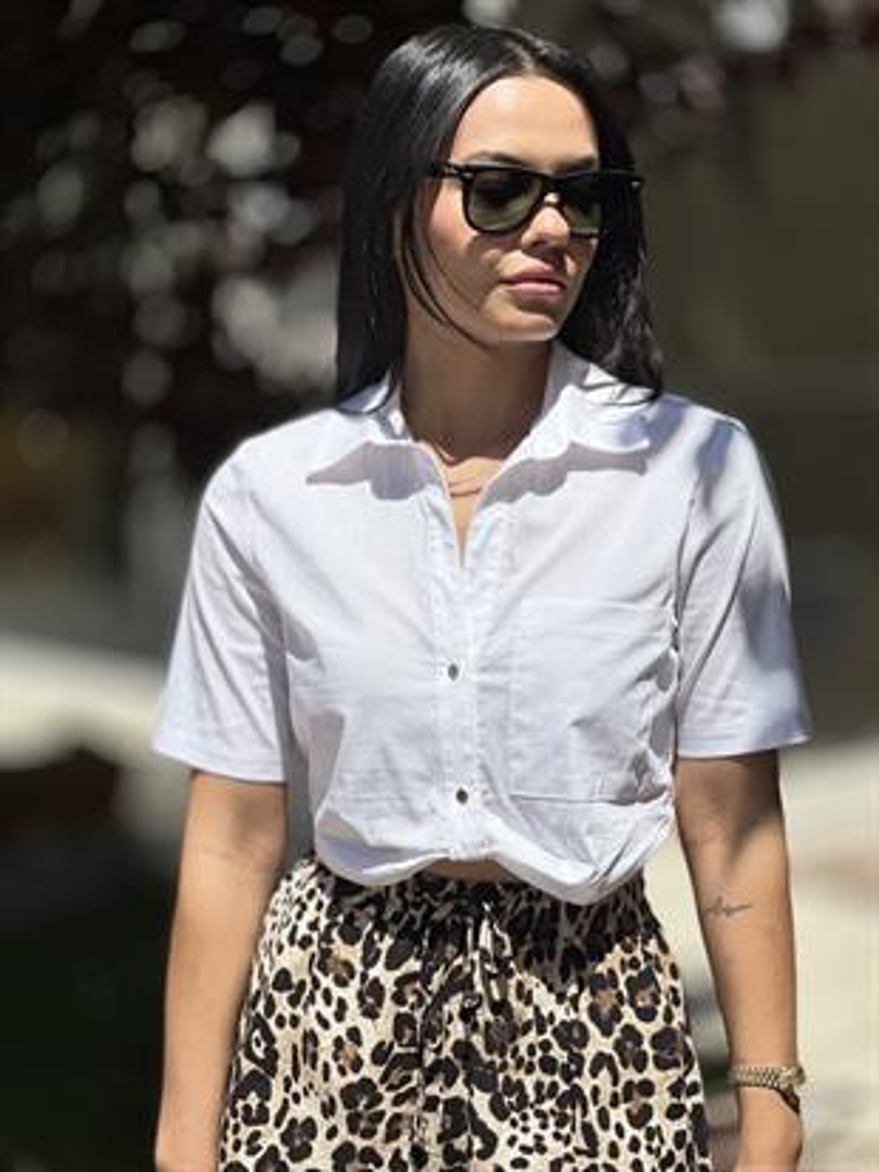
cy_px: 586
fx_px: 2606
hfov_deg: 19.1
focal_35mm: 77
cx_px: 440
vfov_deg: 25.3
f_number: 2.8
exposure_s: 1/3040
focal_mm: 9
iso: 32
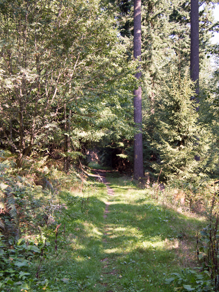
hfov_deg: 33.6
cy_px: 157
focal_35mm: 43
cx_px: 111
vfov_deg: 43.8
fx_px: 363
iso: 140
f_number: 5.6
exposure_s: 1/60
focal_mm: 26
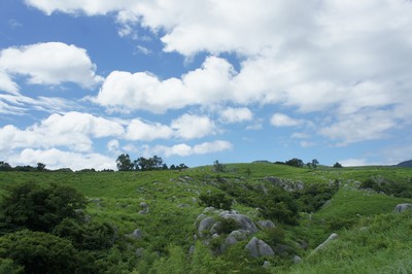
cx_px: 206
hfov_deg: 62.0
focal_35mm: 30
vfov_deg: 43.5
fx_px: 343
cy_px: 137
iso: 200
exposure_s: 1/500
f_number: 8
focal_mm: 20
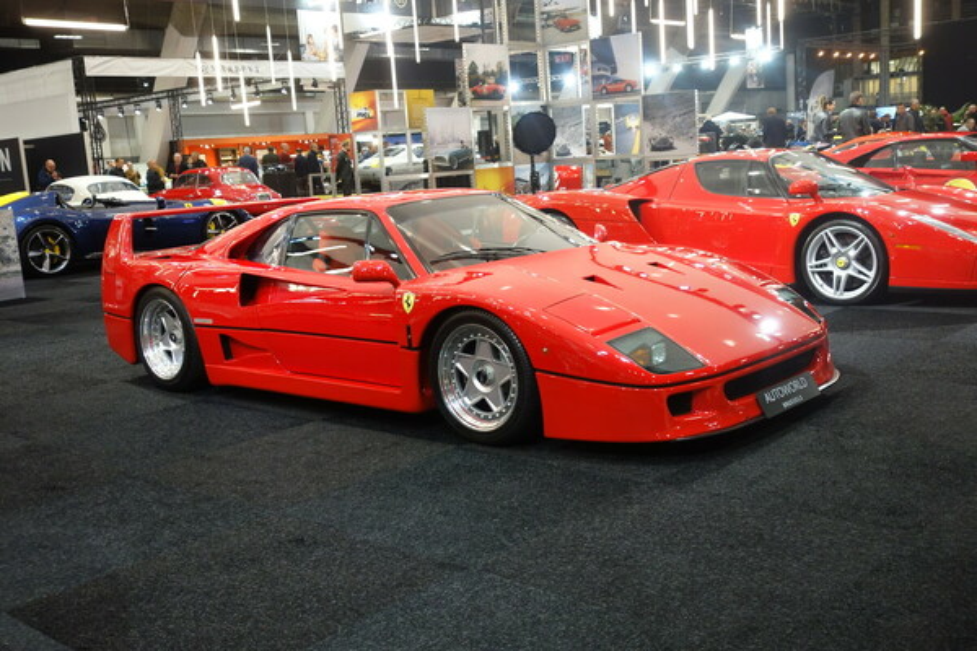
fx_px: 1031
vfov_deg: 35.1
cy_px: 326
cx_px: 488
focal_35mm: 38
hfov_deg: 50.7
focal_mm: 14.23
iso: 640
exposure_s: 1/40
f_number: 2.8
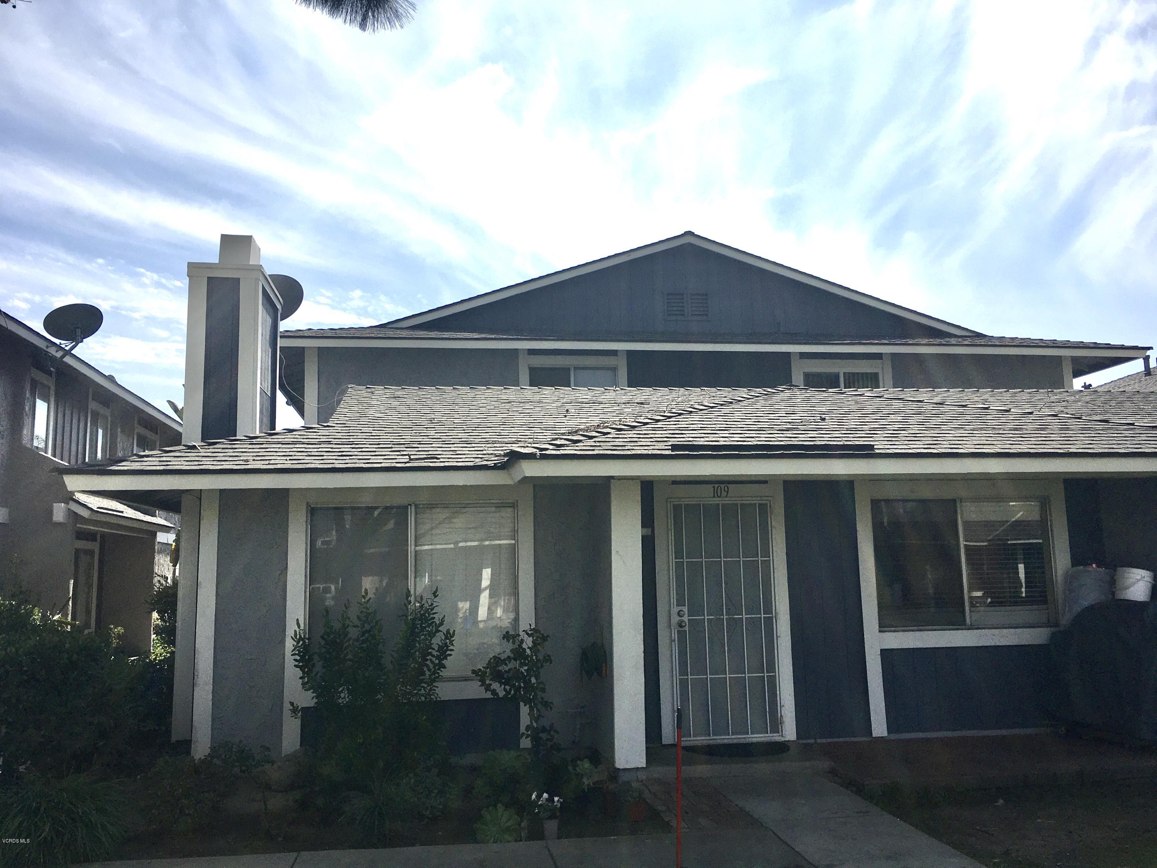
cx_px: 578
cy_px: 434
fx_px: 969
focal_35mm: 29
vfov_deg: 48.2
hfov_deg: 61.7
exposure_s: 1/3846
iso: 25
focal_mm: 4.15
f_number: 2.2
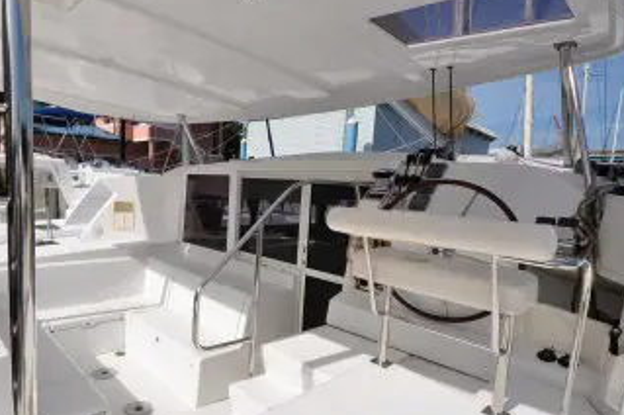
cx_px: 225
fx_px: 381
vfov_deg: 57.0
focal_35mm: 22
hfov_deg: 76.9
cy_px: 230
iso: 200
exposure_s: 1/400
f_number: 11
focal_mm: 10
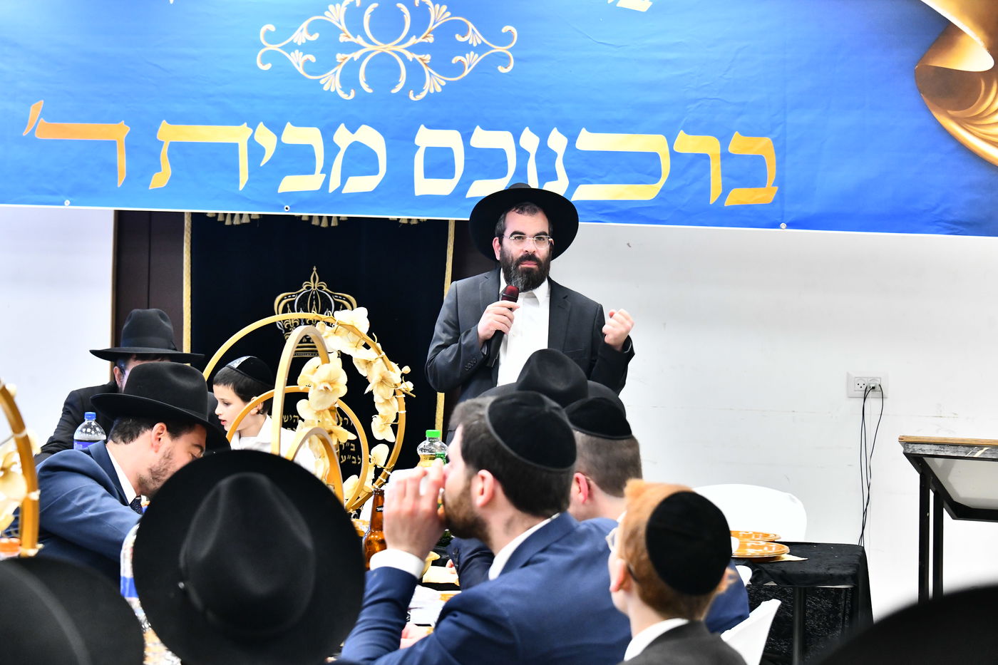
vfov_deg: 17.5
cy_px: 332
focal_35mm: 78
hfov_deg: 26.0
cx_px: 499
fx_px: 2162
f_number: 5.6
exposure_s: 1/160
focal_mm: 78
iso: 4000
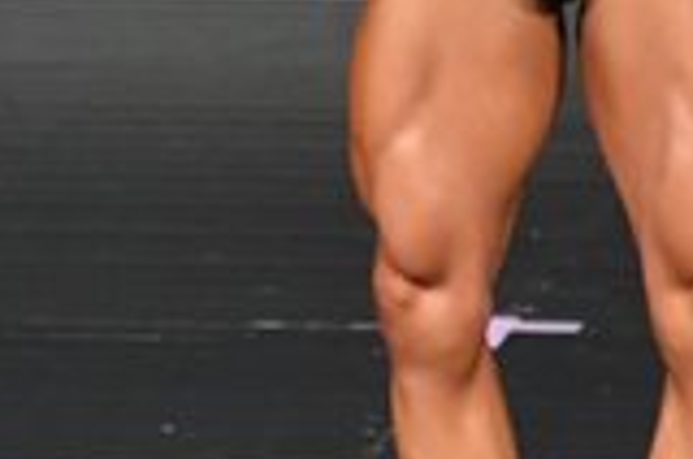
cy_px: -69
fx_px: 35003
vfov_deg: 0.8
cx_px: -32
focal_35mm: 1822
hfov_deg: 1.1
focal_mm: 250
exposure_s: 1/400
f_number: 5.6
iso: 4000
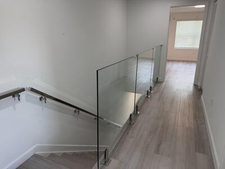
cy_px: 84
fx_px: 156
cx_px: 112
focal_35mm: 24
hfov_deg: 71.6
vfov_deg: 56.8
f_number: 1.78
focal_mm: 6.76
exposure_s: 1/120
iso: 125
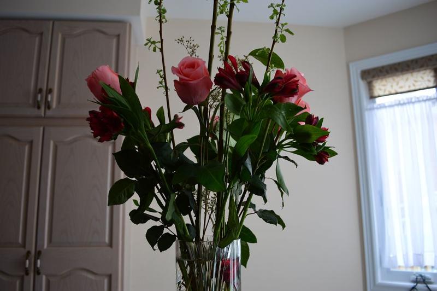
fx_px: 327
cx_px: 218
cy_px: 146
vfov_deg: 47.9
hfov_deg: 67.4
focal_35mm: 27
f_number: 3.5
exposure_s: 1/4
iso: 100
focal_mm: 18
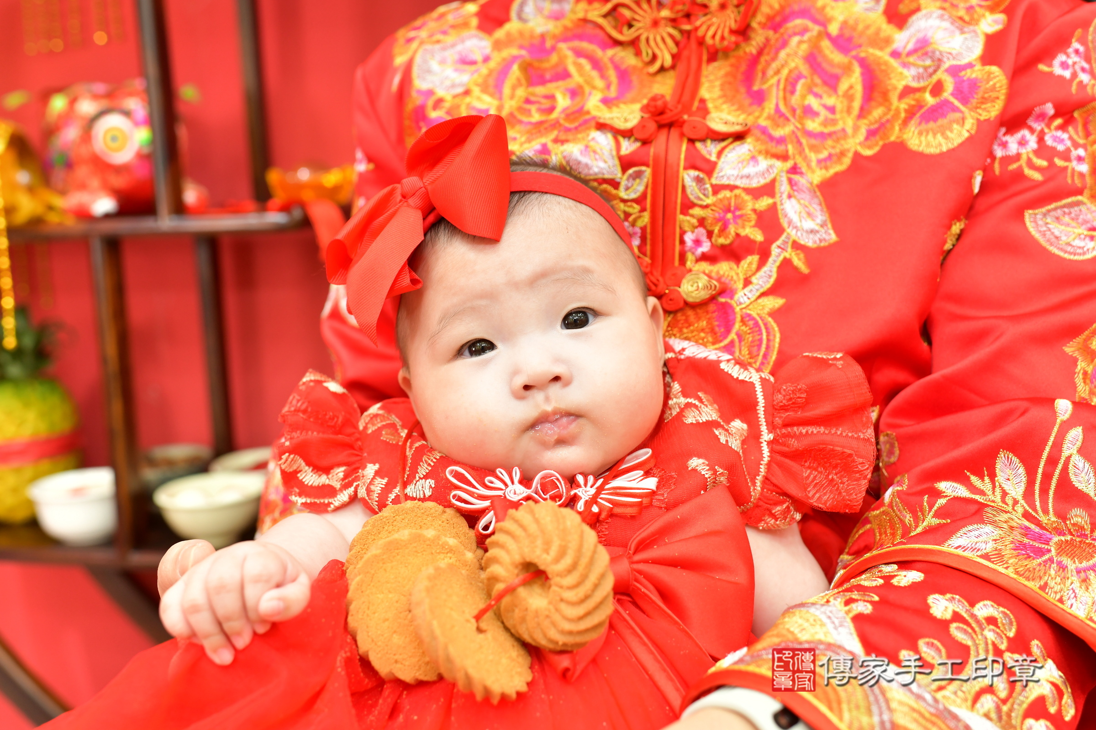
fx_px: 1065
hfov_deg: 54.4
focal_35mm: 35
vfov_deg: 37.9
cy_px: 365
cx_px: 548
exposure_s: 1/160
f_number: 4.5
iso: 800
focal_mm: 35
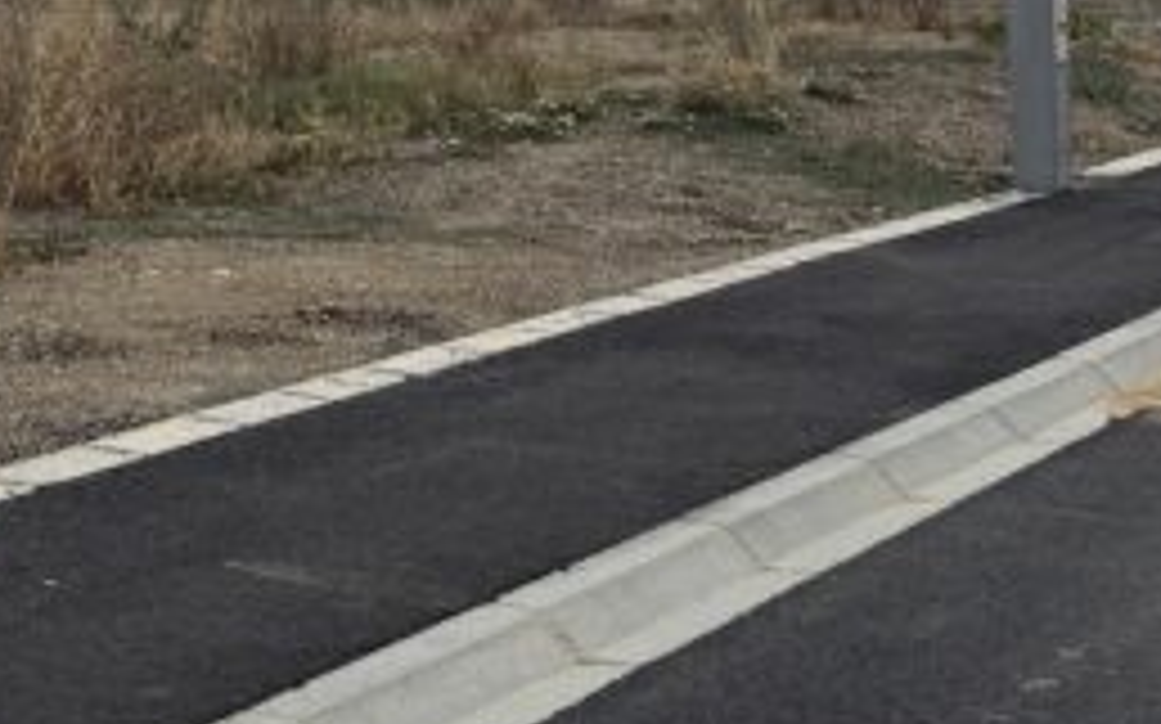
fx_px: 3194
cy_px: -585
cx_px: 81
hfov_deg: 20.1
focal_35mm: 101
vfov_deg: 11.9
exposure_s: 1/12346
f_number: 1.78
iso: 64
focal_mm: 6.76
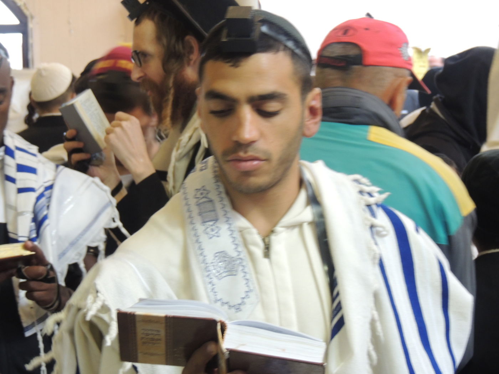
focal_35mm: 120
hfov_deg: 16.4
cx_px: 250
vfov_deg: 12.3
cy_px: 187
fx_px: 1730
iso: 400
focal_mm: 21.4
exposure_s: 1/25
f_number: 4.2
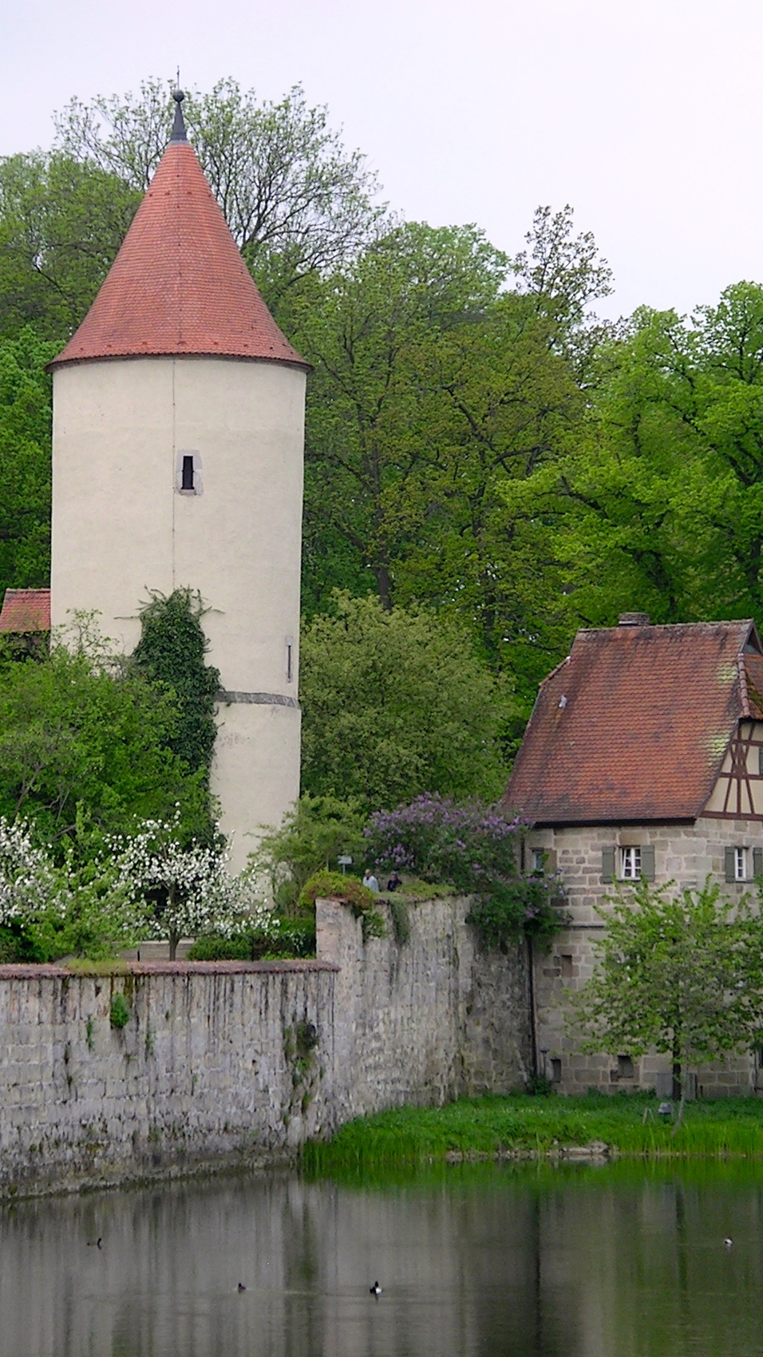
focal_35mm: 167
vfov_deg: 12.9
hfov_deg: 7.3
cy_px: 682
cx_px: 148
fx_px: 6008
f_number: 4
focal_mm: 23.8
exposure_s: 1/274
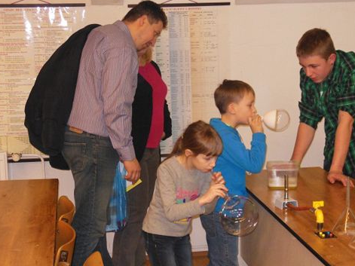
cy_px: 144
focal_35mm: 77
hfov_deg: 25.3
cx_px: 200
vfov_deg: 19.1
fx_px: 789
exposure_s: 1/60
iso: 800
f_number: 4.3
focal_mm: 11.7
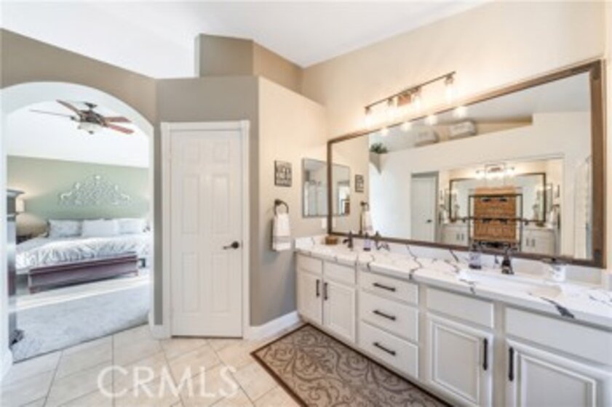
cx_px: 306
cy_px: 204
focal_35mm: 12
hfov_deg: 112.6
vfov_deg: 90.0
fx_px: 204
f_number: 5.6
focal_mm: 12
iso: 200
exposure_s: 1/8
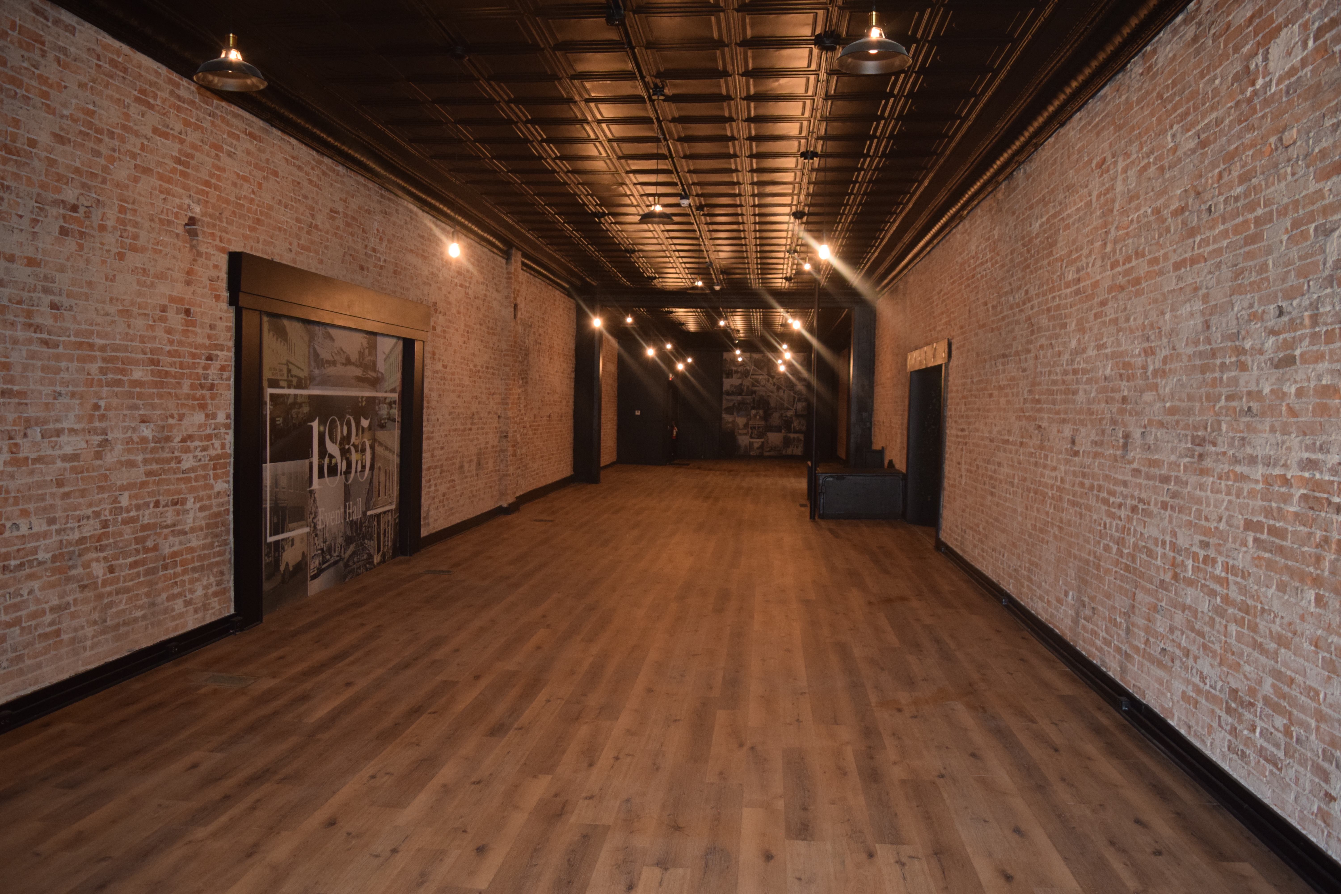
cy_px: 447
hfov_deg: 67.4
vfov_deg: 47.9
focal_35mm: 27
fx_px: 1006
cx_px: 670
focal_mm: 18
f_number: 3.5
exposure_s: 1/60
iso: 1000
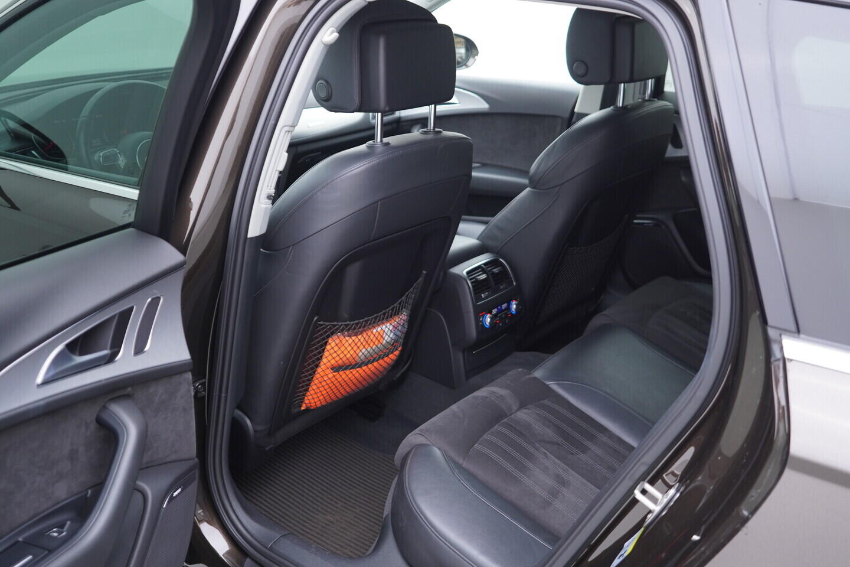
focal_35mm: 36
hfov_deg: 53.1
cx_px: 425
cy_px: 284
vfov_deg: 36.9
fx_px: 850
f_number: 2.8
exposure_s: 1/40
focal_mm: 24
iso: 320
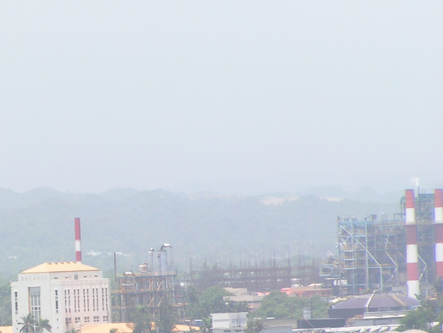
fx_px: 7448
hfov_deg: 3.4
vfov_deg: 2.6
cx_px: 16
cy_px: 318
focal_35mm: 582
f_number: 5.6
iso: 50
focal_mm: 47.8
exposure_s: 1/320
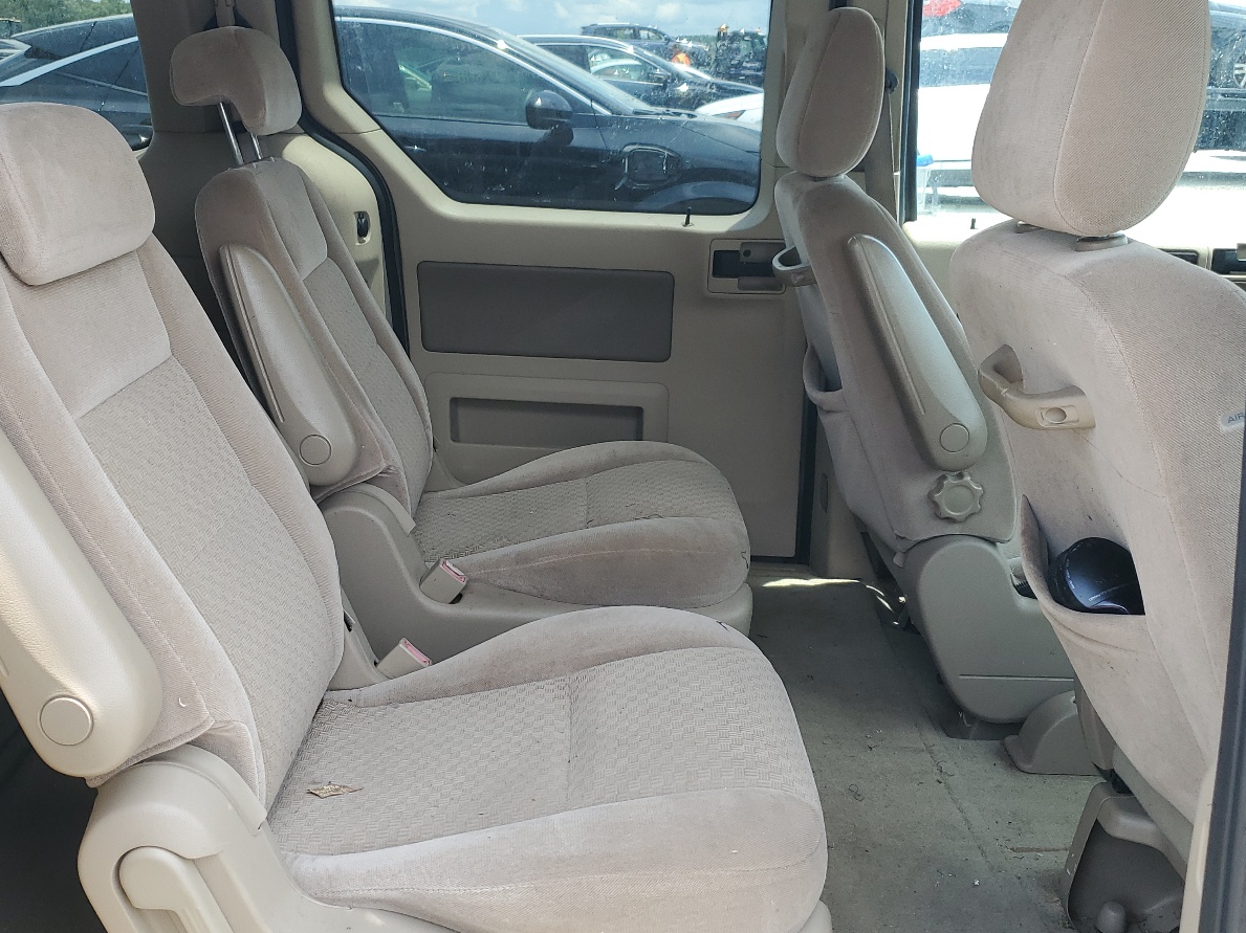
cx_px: 547
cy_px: 486
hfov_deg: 52.5
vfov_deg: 40.7
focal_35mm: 35
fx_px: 1259
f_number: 1.5
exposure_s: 1/455
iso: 50
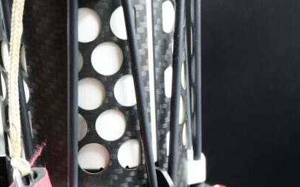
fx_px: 695
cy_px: 202
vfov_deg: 15.0
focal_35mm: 85
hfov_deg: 24.4
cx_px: 134
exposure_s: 1/20
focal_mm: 25.6
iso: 400
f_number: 4.5
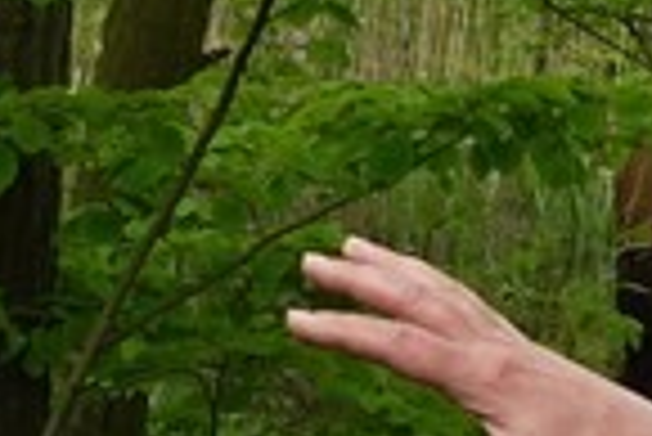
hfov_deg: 14.3
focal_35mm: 143
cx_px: 319
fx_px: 2592
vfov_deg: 9.5
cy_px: -36
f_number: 3.5
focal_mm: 4.1
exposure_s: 1/125
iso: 80
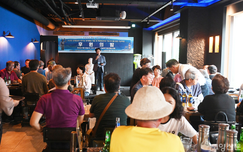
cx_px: 121
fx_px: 245
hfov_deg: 52.8
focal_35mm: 37
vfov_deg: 34.4
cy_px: 73
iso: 6400
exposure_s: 1/40
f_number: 4
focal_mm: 36
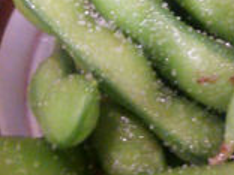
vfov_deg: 18.9
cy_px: 30
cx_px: 252
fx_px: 521
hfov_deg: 23.9
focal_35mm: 77
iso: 320
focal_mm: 4.06
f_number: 1.94
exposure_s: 1/15
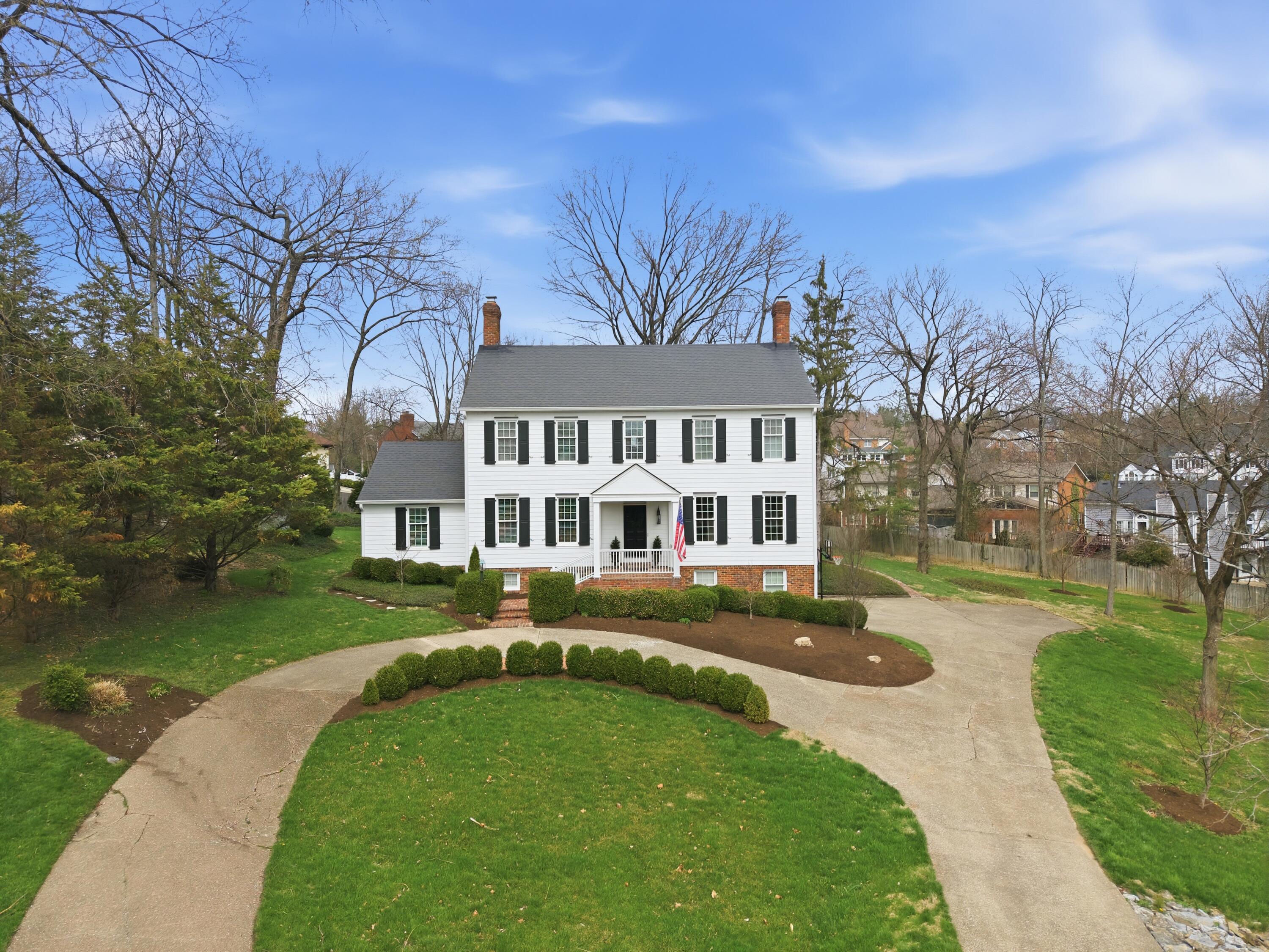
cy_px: 476
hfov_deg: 71.6
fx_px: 880
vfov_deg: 56.8
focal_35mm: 24
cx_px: 634
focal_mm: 8.7
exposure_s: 1/5000
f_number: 1.8
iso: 280
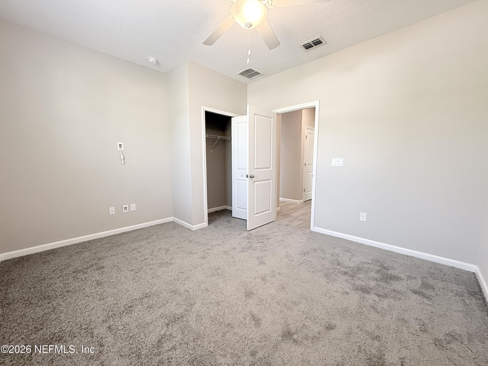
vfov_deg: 85.7
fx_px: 197
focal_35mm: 14
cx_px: 244
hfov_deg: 102.1
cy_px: 183
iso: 250
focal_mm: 2.22
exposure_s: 1/60
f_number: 2.2
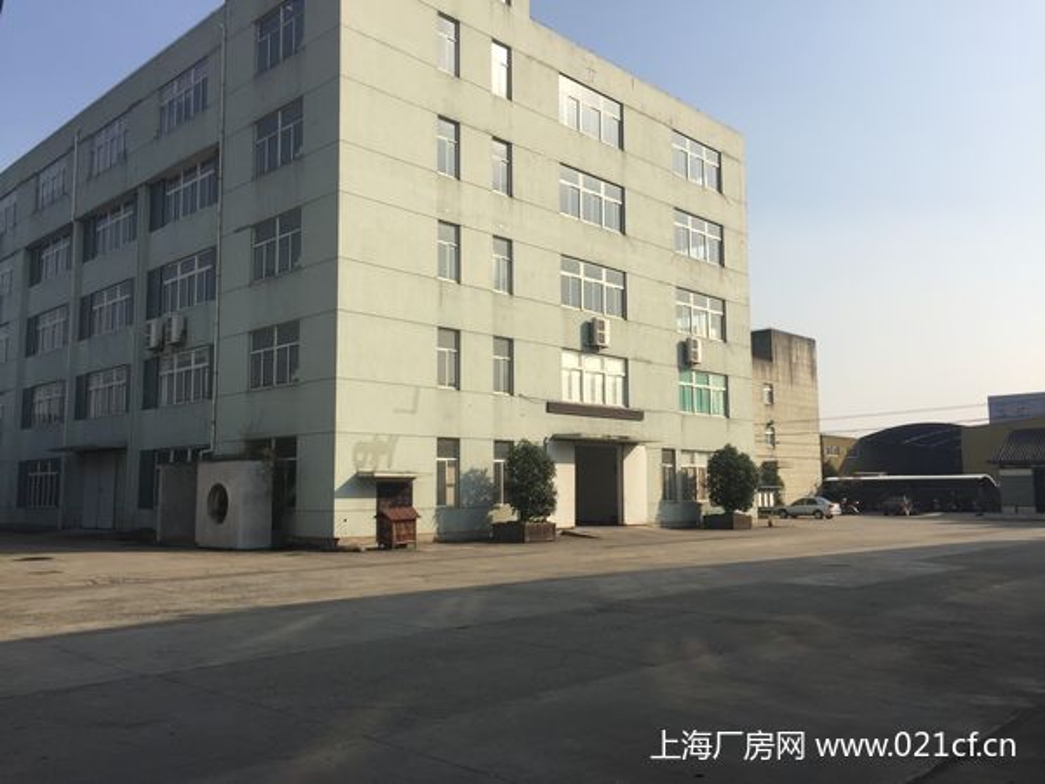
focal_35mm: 29
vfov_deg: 48.2
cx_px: 522
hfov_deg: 61.7
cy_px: 392
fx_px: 875
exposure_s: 1/2198
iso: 32
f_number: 2.2
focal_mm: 4.15
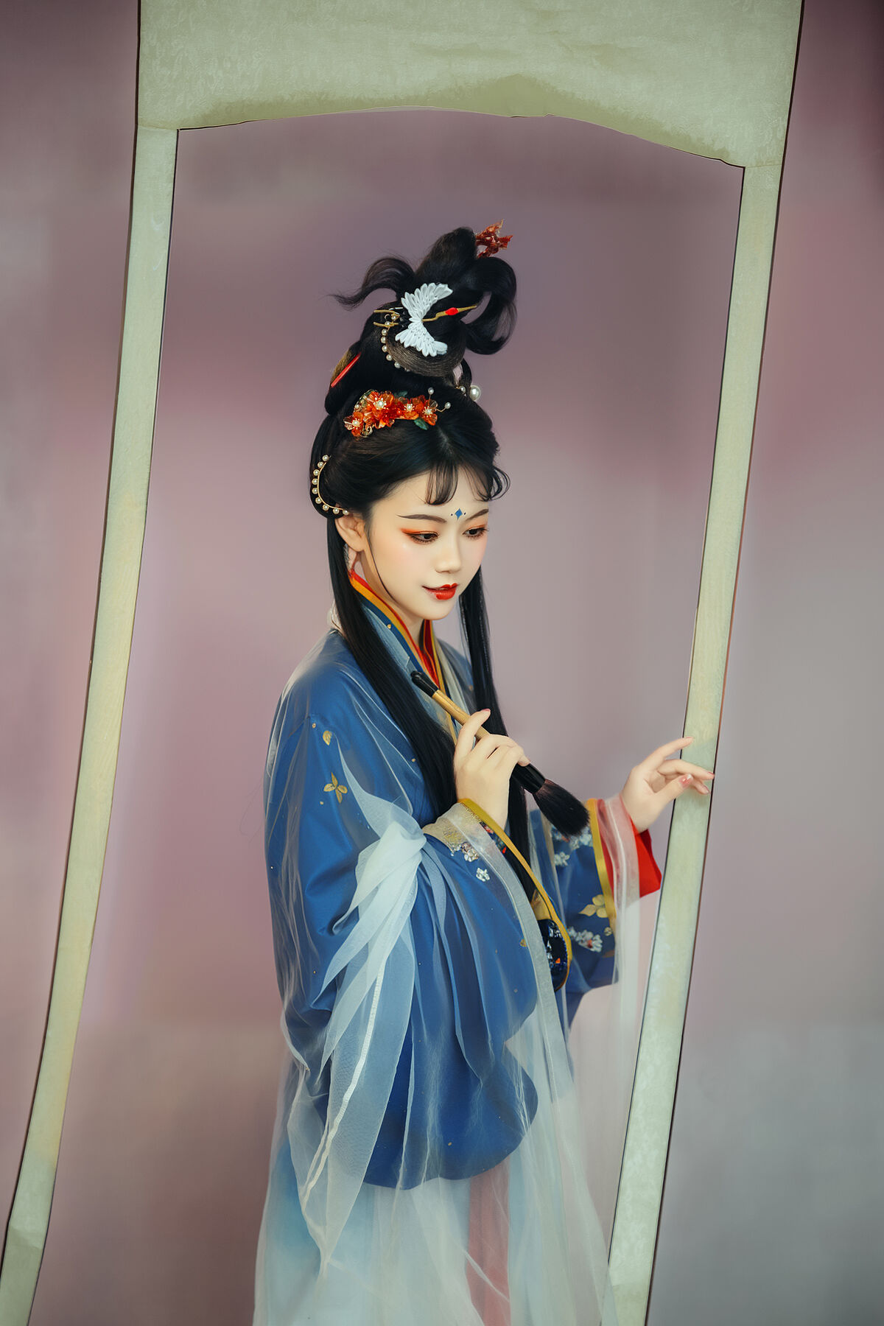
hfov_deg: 16.5
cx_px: 442
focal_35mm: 83
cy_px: 663
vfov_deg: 24.5
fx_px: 3057
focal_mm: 85
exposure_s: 1/80
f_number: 4
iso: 400
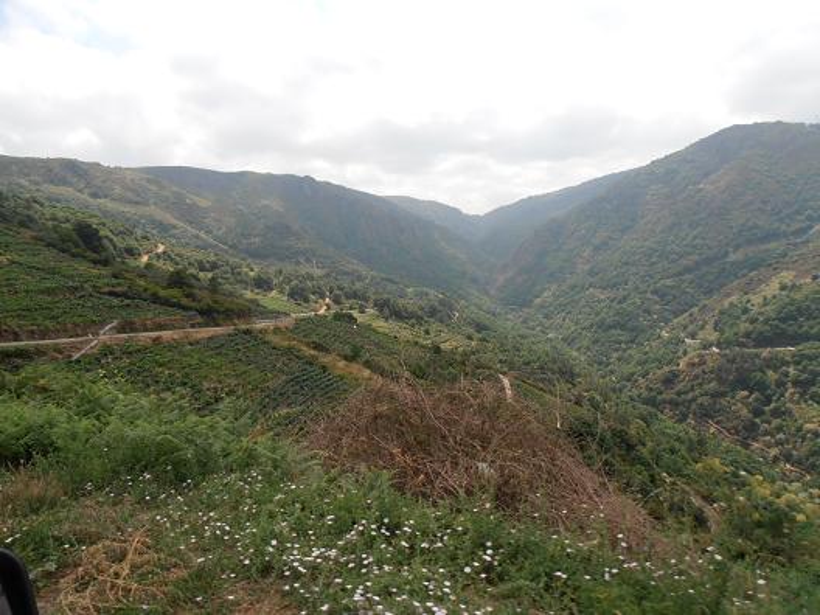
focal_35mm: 24
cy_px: 308
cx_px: 410
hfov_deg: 71.6
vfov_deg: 56.8
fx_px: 569
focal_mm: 4.2
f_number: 3
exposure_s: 1/1000
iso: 80
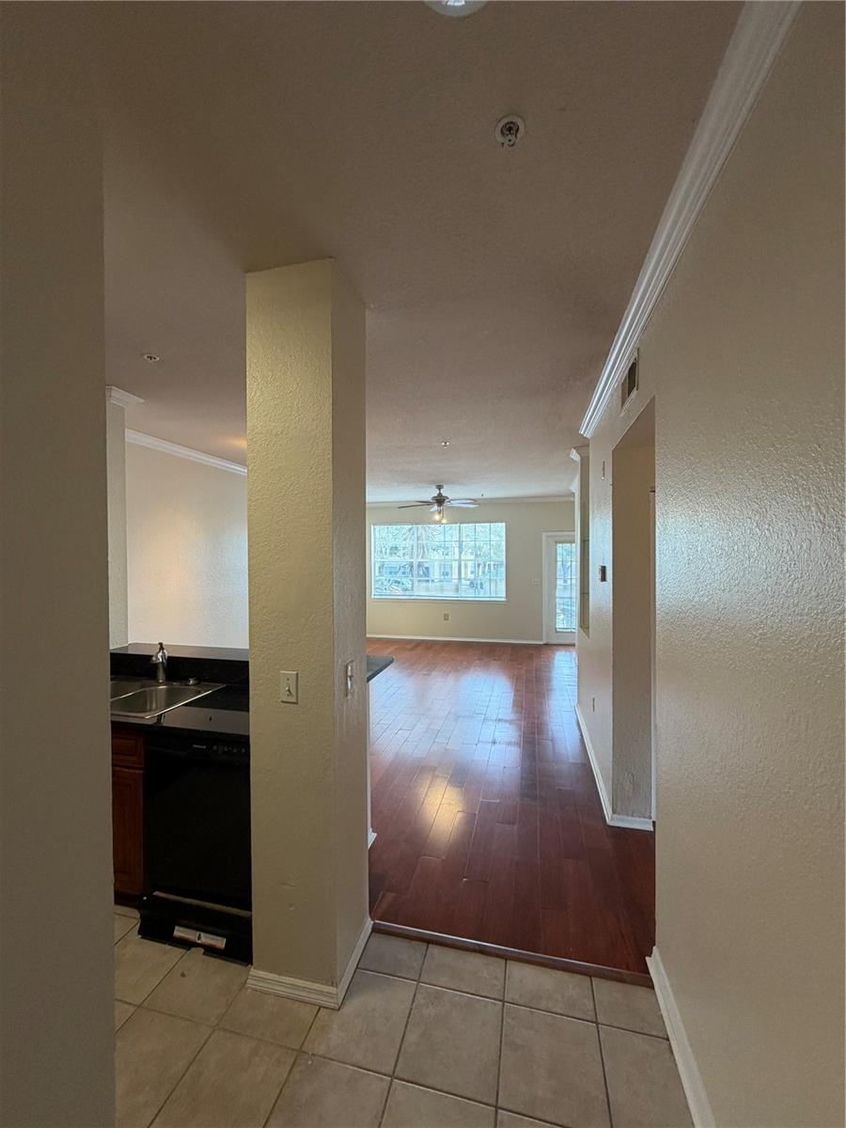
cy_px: 564
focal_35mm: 14
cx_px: 423
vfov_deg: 102.1
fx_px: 456
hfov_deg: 85.7
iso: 200
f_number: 2.2
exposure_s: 1/120
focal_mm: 2.22
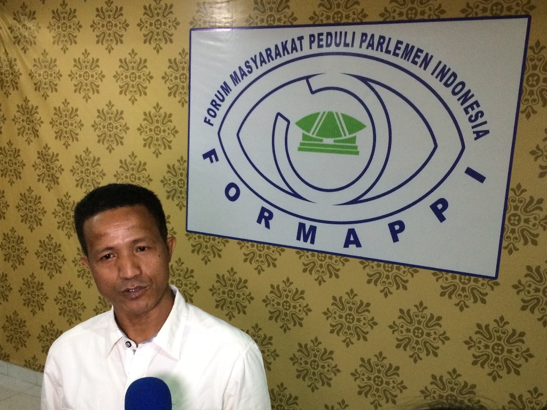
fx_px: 458
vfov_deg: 48.2
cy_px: 205
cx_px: 274
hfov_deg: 61.7
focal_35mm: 29
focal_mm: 4.15
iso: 250
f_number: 2.2
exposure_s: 1/33
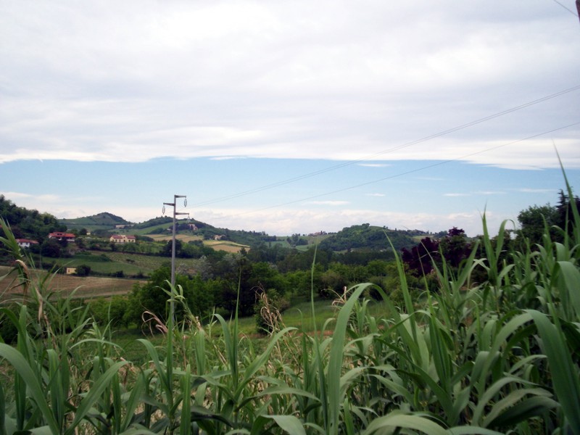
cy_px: 218
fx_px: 603
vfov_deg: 39.7
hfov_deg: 51.4
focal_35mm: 36
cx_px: 290
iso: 100
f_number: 4.5
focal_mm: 5.9
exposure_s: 1/486
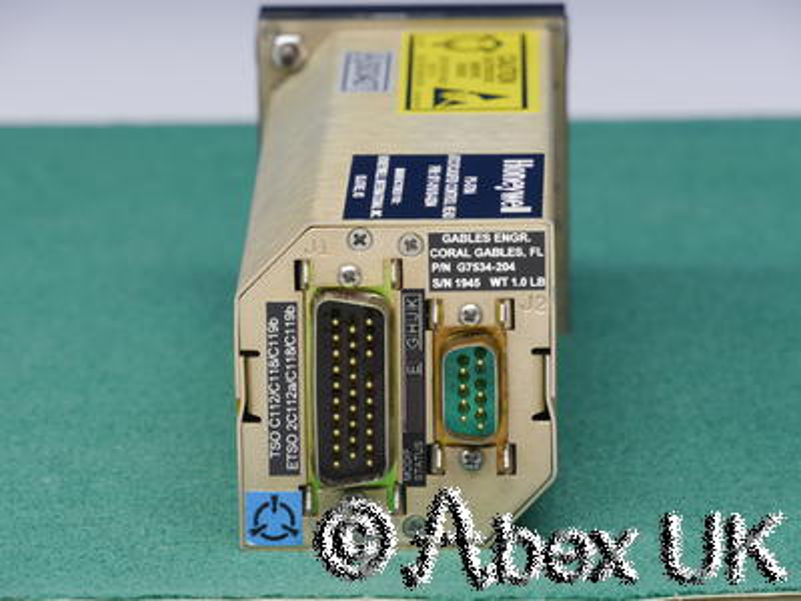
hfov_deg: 7.1
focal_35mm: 280
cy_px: 300
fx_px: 6479
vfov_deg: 5.3
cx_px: 400
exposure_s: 1/10
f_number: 10
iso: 400
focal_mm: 140
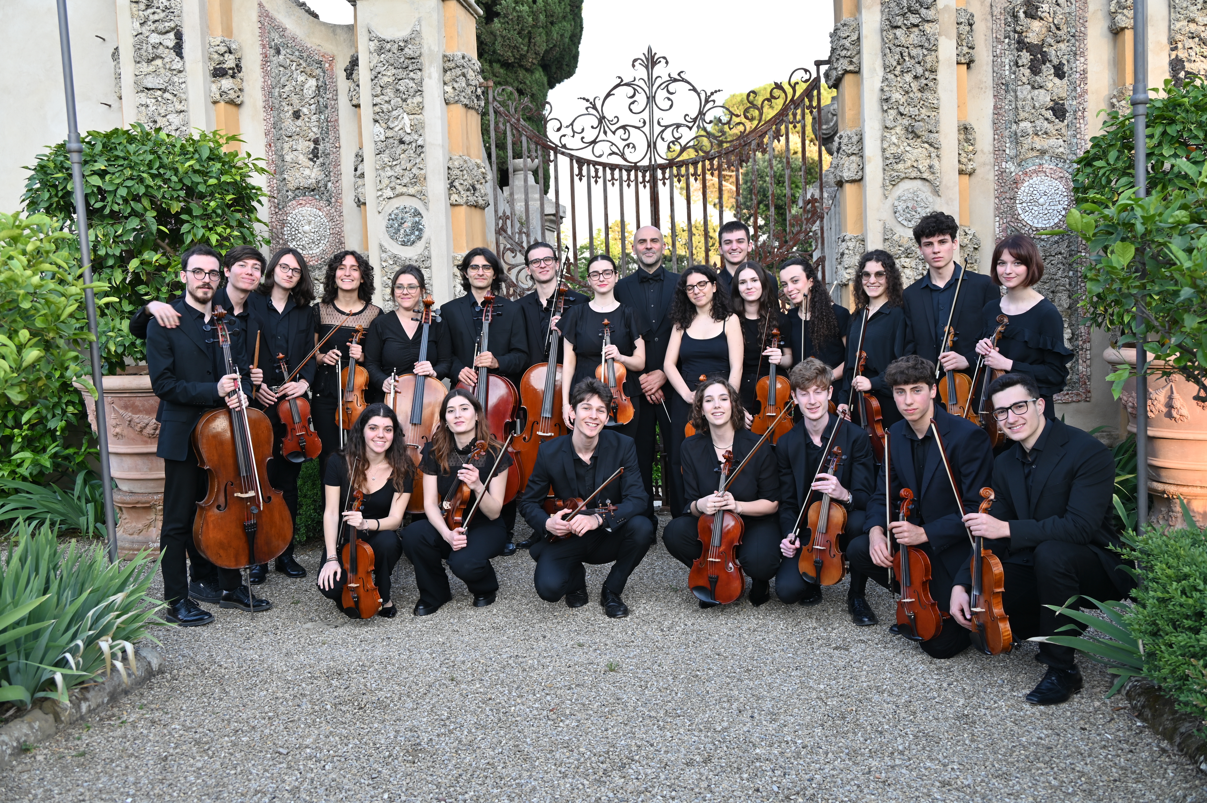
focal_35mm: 34
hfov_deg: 55.8
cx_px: 604
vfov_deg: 38.8
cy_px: 402
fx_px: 1139
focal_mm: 34
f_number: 4.8
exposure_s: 1/60
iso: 100
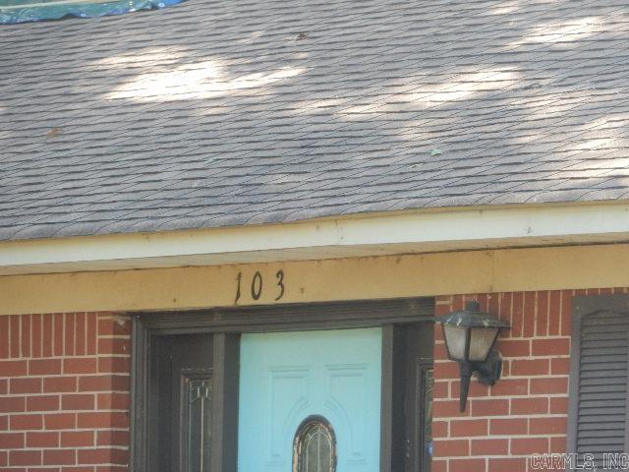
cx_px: 314
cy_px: 236
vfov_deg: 3.3
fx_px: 8177
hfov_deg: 4.4
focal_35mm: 450
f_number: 6.3
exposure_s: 1/60
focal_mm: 80.3
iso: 220
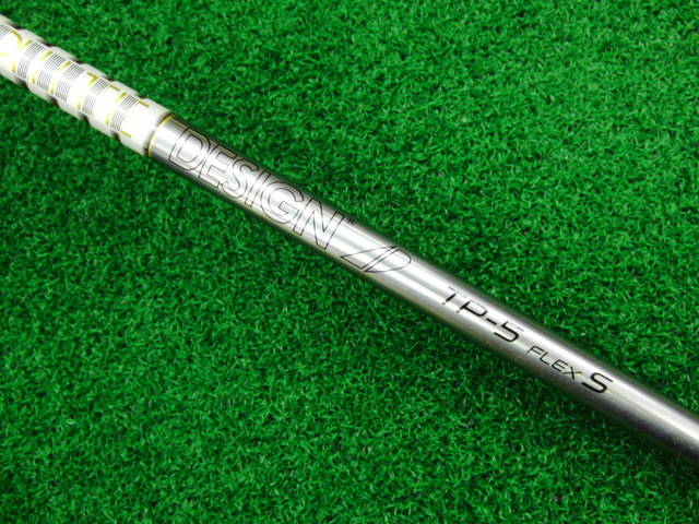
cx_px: 350
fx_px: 747
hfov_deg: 50.1
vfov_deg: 38.7
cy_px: 262
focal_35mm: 37
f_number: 3.6
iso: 400
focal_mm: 6.42
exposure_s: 1/40
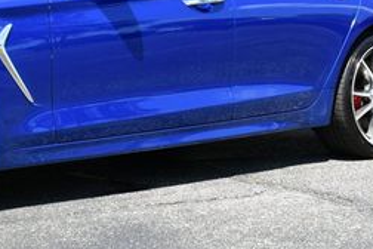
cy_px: -37
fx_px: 1264
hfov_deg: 16.5
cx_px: 13
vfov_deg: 11.1
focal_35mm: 122
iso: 200
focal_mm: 24
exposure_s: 1/250
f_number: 8
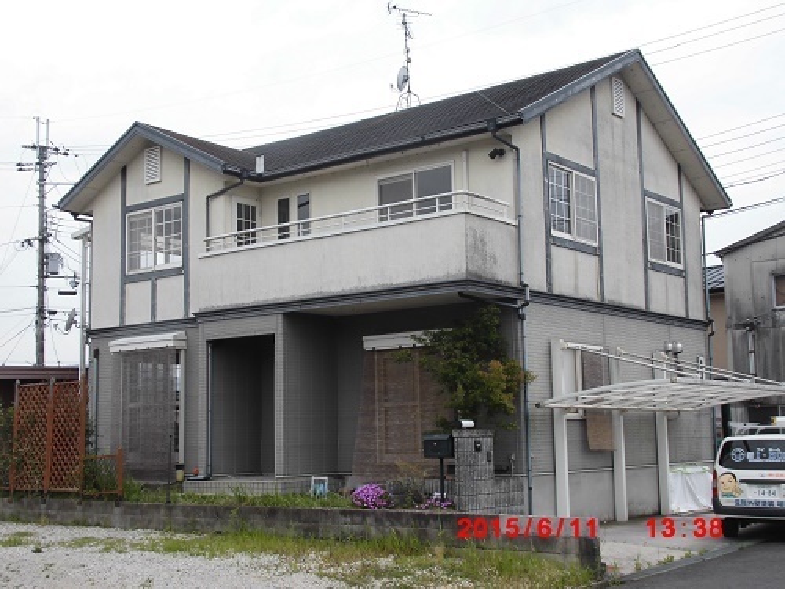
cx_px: 392
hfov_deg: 45.8
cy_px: 294
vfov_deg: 35.1
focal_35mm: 41
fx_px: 930
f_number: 3.7
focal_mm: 7.28
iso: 64
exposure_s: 1/320
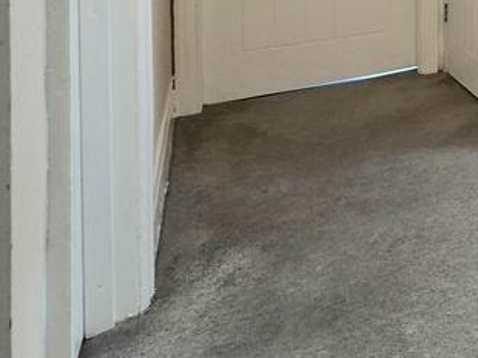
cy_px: -136
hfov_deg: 29.1
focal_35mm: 42
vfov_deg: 27.2
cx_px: 706
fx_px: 580
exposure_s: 1/50.3
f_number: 2.2
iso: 250
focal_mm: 2.2
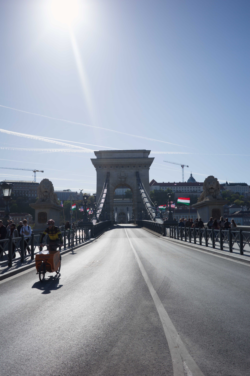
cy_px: 188
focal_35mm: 40
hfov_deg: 33.4
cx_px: 125
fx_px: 417
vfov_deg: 48.5
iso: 100
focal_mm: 26
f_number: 5.6
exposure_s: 1/1000
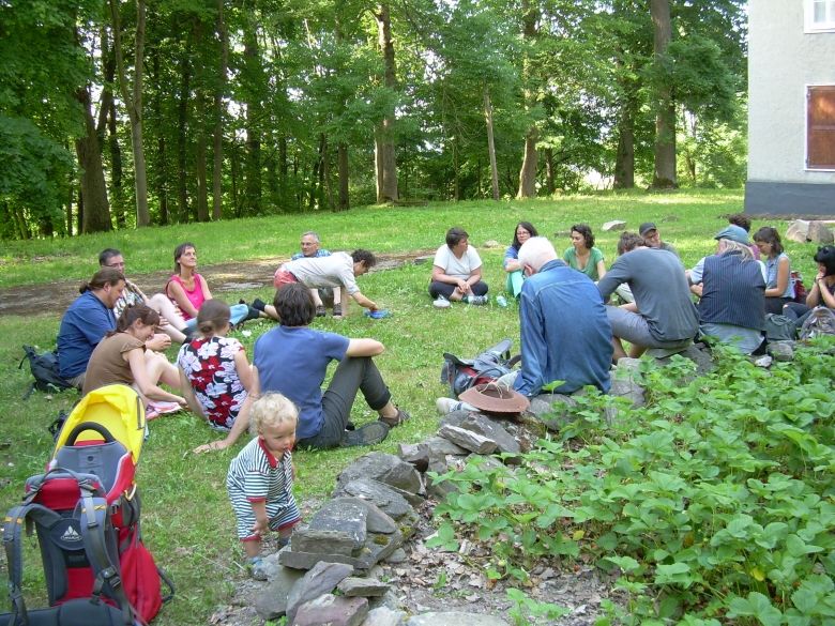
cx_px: 418
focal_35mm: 38
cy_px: 313
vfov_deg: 37.7
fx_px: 917
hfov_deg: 49.0
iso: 50
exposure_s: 1/30
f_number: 2.8
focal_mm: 6.3
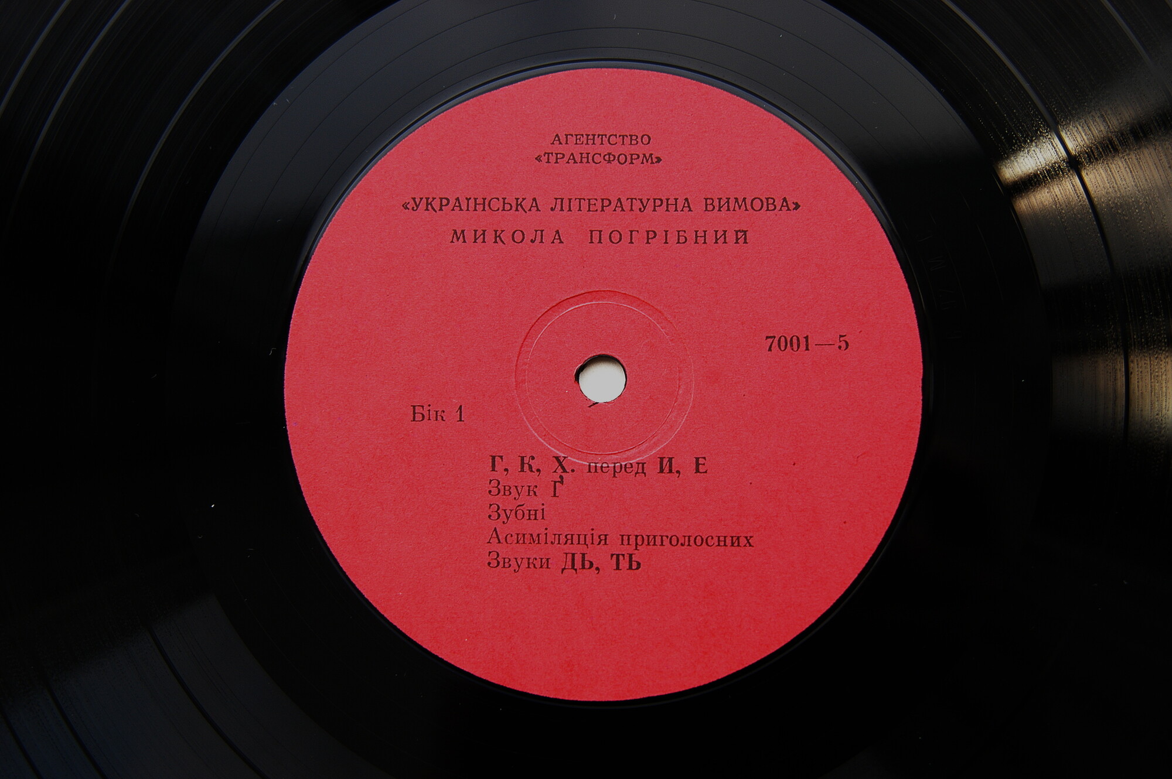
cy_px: 390
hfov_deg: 37.9
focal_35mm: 52
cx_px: 586
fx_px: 1708
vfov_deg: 25.7
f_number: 4
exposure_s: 1/60
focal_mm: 35
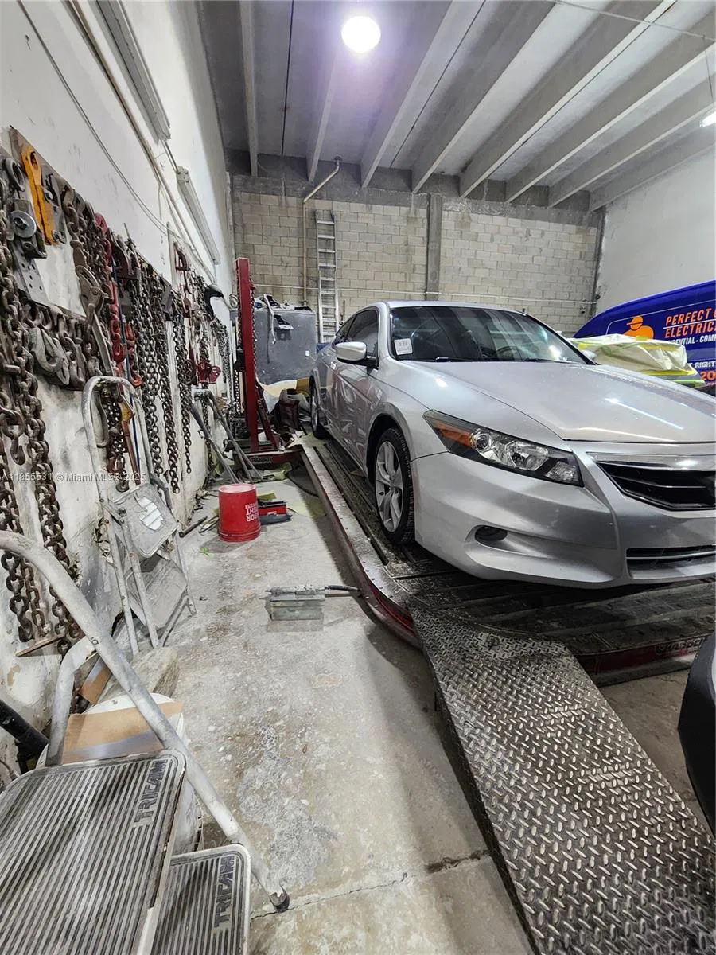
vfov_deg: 106.2
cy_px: 478
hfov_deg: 89.9
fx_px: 359
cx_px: 358
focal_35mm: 13
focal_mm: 2.2
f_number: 2.2
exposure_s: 1/40
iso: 400
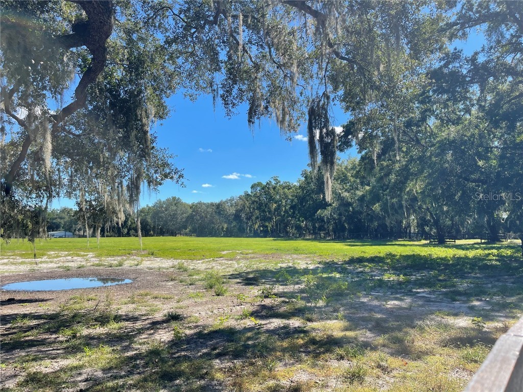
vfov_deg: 54.9
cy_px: 196
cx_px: 262
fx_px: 378
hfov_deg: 69.4
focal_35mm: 25
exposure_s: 1/2247
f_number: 1.6
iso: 32
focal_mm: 5.1
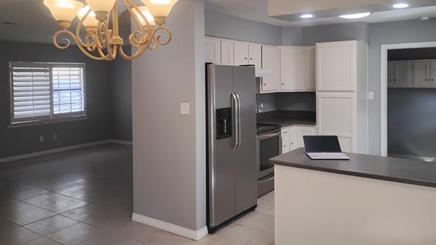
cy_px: 90
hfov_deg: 61.0
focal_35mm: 32
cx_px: 214
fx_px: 370
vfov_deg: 36.4
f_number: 1.8
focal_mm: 4.26
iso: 341
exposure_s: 1/60
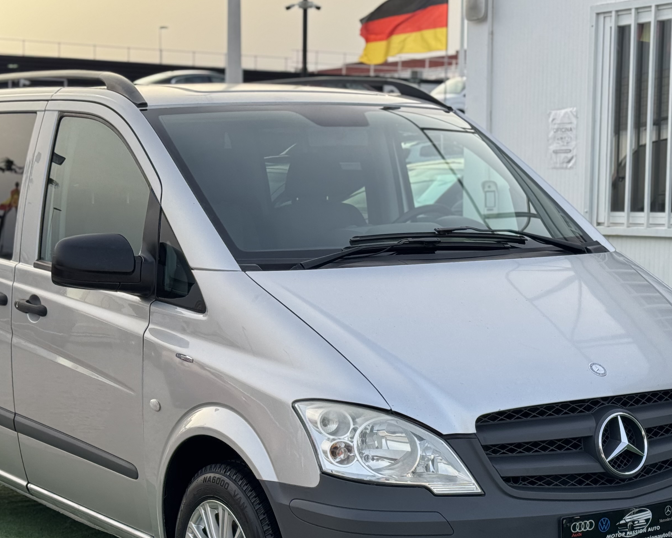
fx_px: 1551
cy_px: 356
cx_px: 300
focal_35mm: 78
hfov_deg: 24.4
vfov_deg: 19.6
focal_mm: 6.76
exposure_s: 1/678
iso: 64
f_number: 1.78
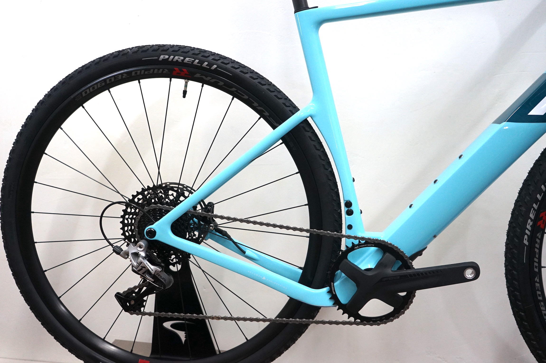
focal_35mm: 34
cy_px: 182
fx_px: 515
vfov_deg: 38.8
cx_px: 273
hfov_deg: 55.8
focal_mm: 34
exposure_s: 1/160
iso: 1600
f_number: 4
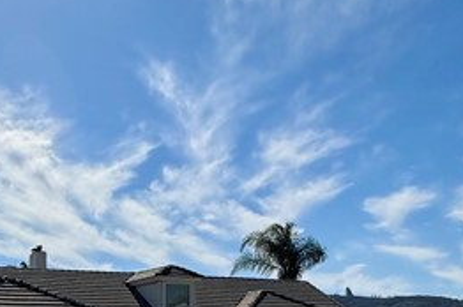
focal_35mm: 57
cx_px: 102
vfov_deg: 22.1
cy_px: 356
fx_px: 732
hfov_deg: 34.2
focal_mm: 2.22
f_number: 2.2
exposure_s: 1/4132
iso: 32
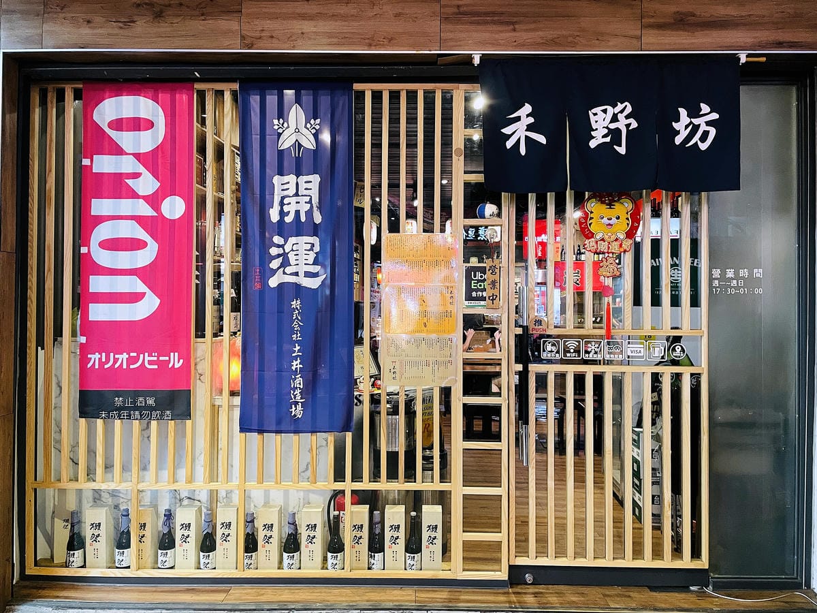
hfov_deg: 67.3
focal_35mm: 26
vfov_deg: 53.1
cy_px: 306
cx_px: 408
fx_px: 614
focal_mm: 4.2
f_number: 1.6
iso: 400
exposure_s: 1/40
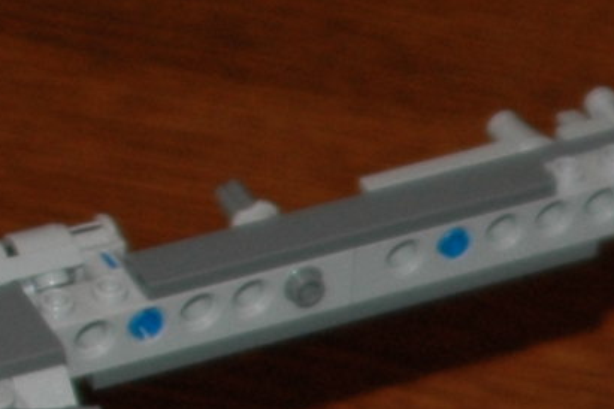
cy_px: 1193
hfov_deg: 6.0
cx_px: 1376
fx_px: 5611
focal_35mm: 329
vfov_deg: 4.1
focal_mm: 30
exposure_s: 1/60
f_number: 3.5
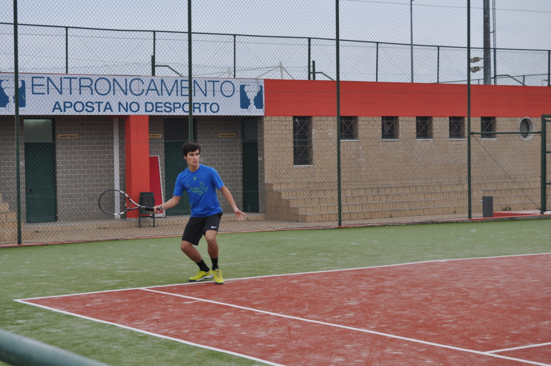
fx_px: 1261
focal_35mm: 82
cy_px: 183
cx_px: 276
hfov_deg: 24.6
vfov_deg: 16.5
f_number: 5.6
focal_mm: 55
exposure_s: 1/125
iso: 360
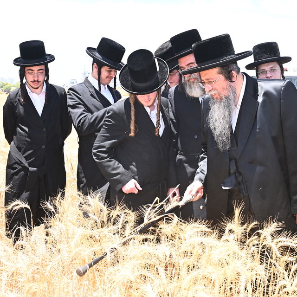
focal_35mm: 52
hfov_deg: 32.8
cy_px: 132
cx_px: 157
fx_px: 505
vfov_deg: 32.8
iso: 320
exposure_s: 1/200
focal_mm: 28
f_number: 9
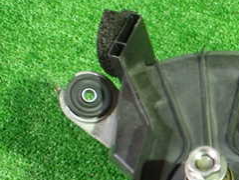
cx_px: 298
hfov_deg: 23.4
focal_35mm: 75
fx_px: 518
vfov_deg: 19.3
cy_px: 156
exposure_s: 1/30
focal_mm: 5.4
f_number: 2.3
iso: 800
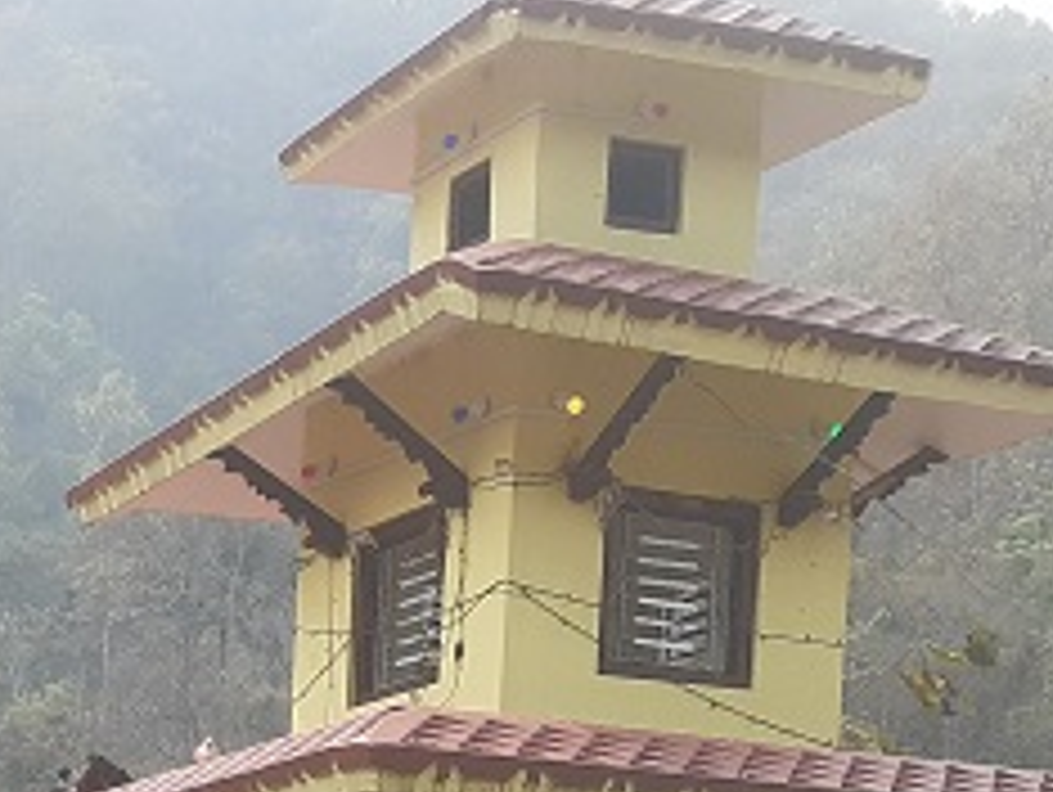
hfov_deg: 18.5
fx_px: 3045
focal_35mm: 100
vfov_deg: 13.4
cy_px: 1402
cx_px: -230
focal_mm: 3.92
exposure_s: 1/639
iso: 40
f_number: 1.7
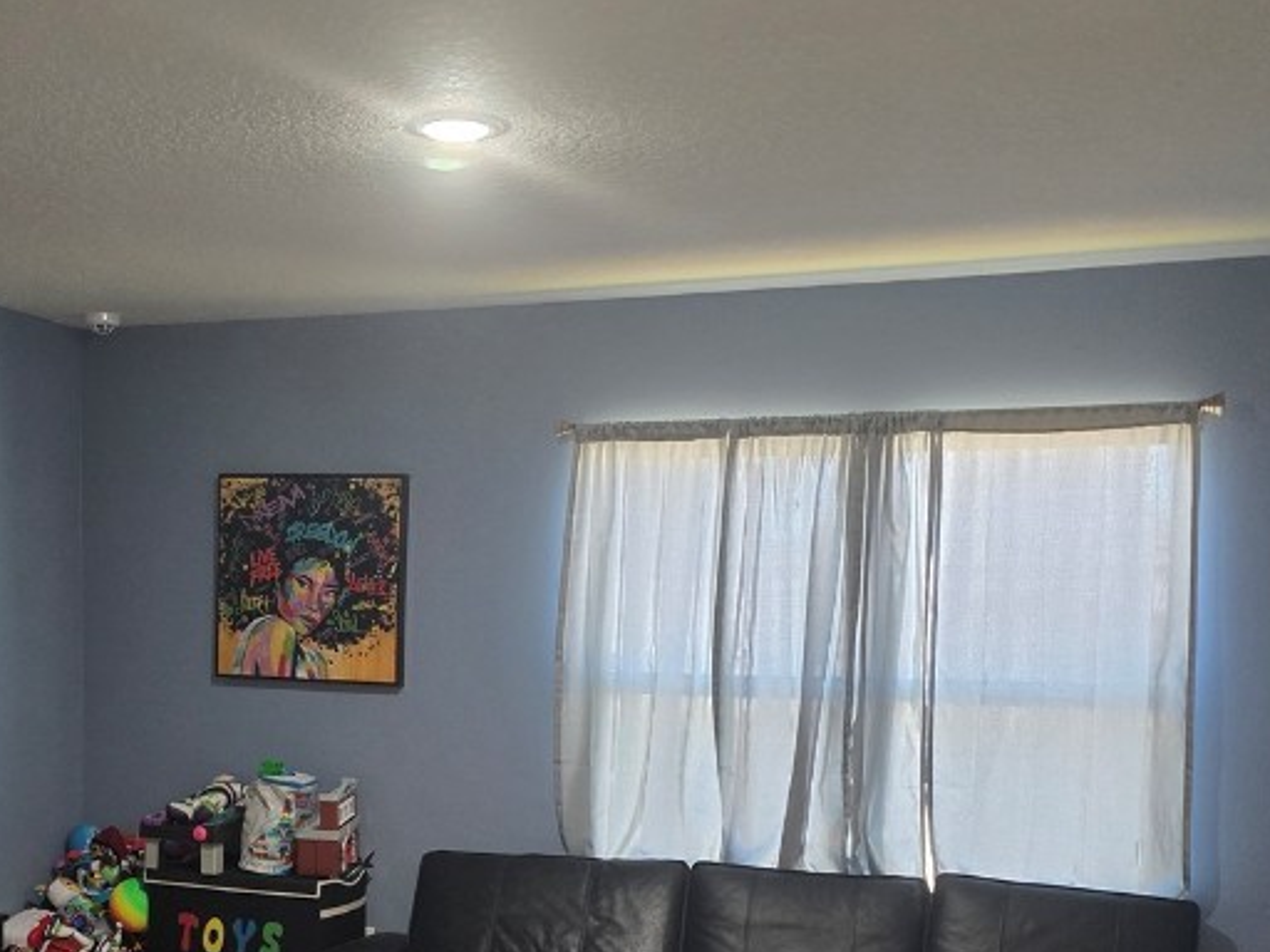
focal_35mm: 46
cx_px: 464
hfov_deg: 40.9
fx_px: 1688
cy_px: 766
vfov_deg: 30.7
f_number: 1.7
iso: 500
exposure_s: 1/120
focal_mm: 6.3
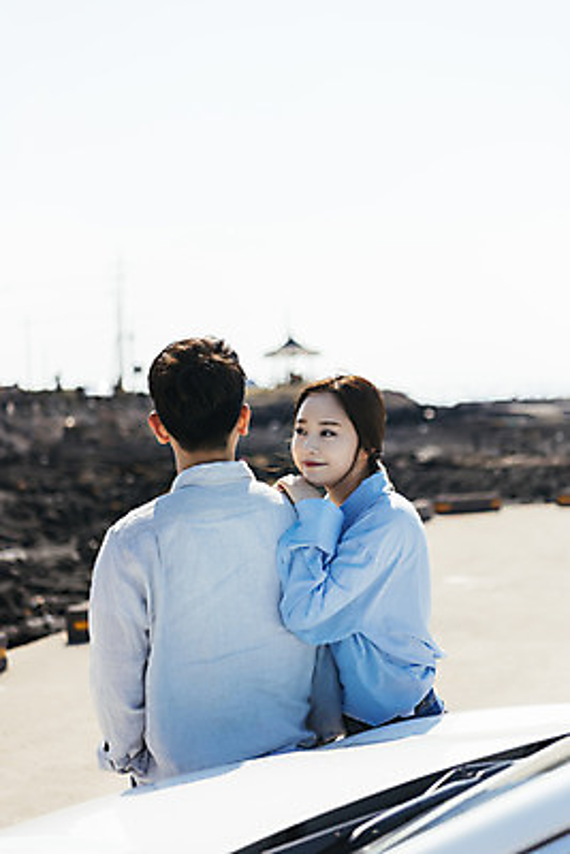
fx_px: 1661
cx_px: 285
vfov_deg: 28.8
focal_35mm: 70
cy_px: 427
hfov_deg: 19.5
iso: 100
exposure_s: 1/3200
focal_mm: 70
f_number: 2.8
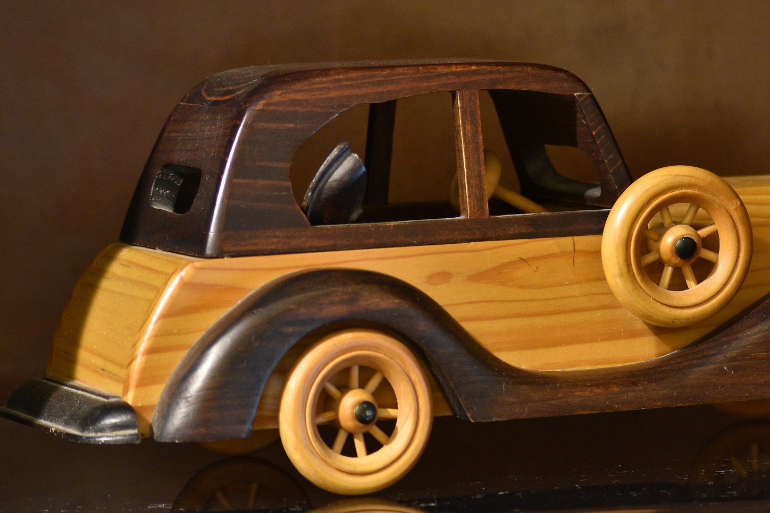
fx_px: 3722
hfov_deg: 11.8
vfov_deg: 7.9
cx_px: 509
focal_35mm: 174
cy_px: 278
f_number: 4.5
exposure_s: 1/1.6
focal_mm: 70
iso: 1000
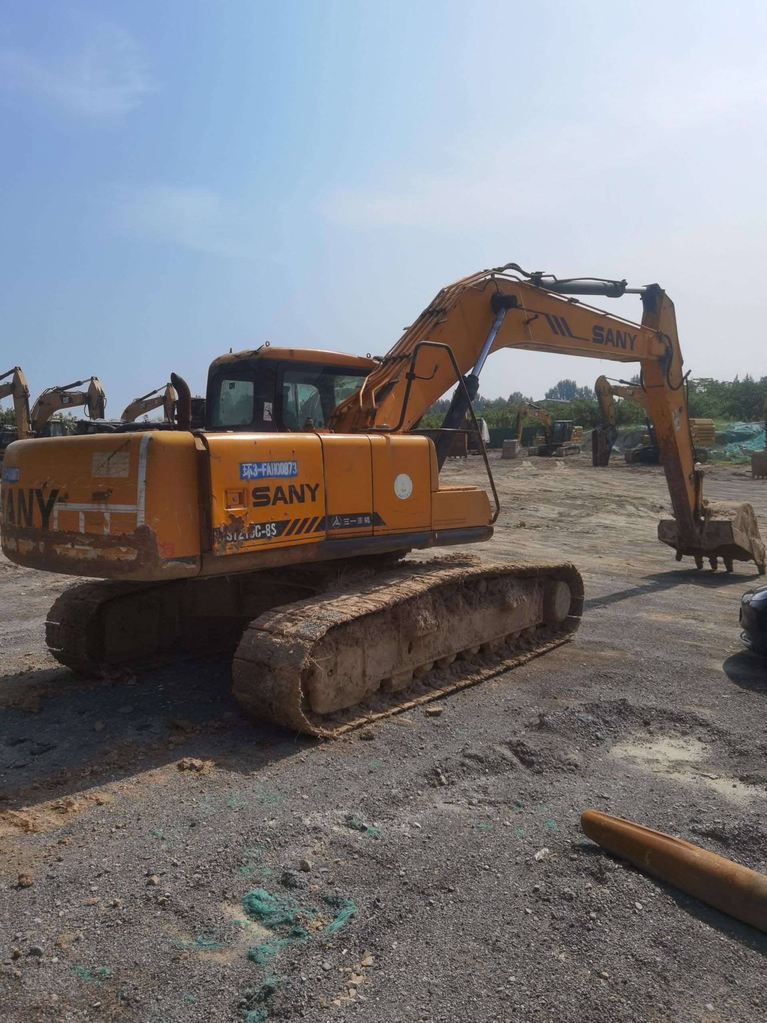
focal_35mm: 27
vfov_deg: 65.3
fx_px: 798
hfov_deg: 51.4
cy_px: 512
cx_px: 384
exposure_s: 1/10000
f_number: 1.9
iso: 50
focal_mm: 6.71
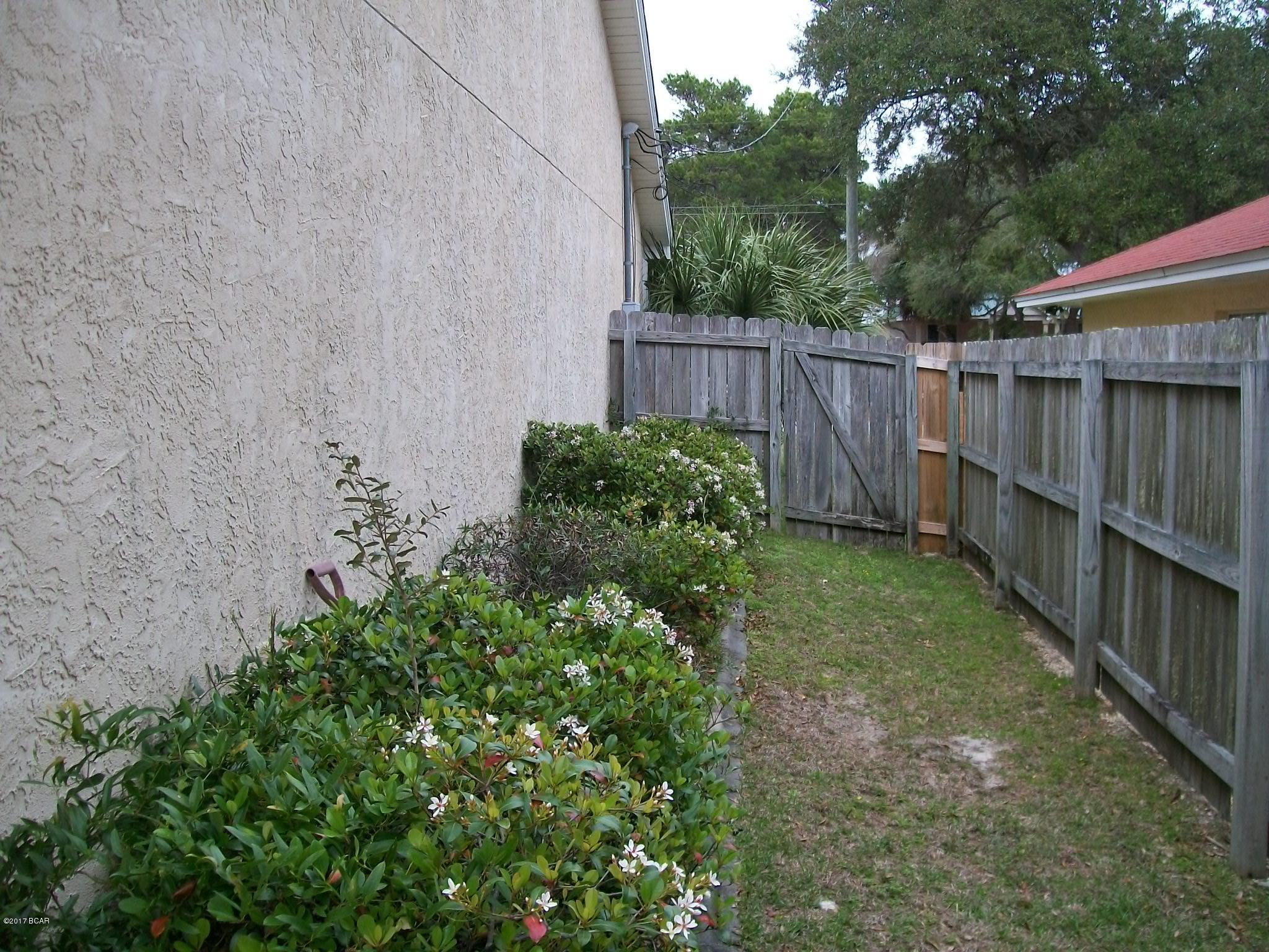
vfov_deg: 39.7
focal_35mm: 36
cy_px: 476
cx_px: 634
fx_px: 1320
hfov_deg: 51.4
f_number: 2.7
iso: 80
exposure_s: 1/400
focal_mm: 6
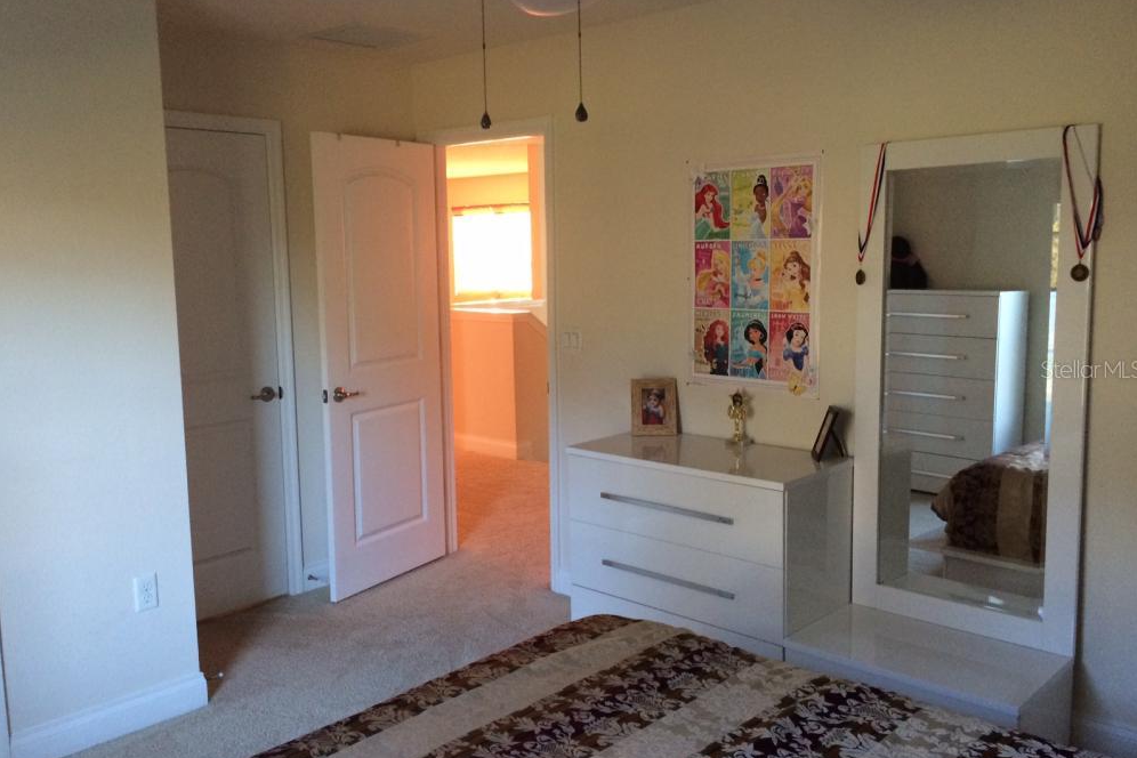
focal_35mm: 31
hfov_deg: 60.3
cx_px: 564
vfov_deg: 42.3
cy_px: 369
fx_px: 979
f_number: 2.2
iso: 200
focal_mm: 4.15
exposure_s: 1/30
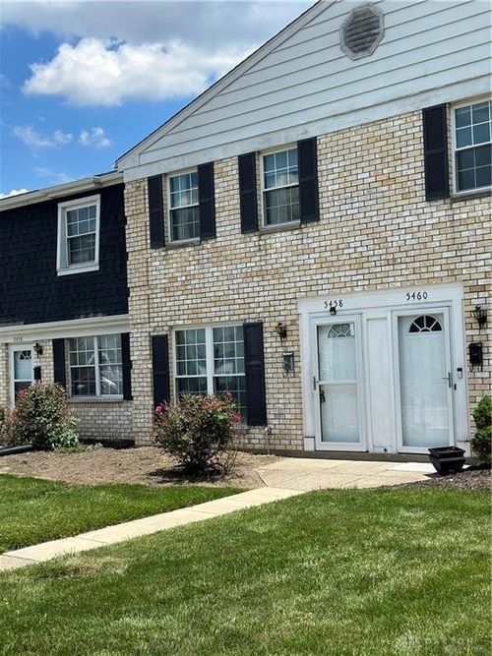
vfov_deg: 39.7
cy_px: 328
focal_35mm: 48
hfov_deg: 30.3
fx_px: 910
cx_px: 246
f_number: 1.78
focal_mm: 6.86
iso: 100
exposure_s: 1/5556
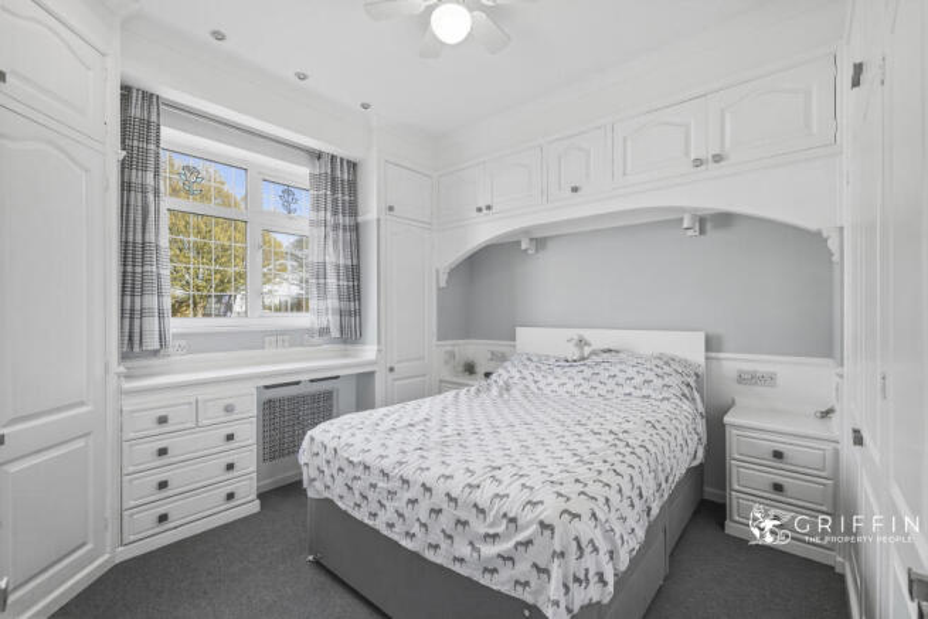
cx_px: 464
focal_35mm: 14
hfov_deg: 104.2
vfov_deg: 81.2
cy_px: 310
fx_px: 361
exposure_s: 1/125
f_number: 2.8
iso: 100
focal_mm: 14
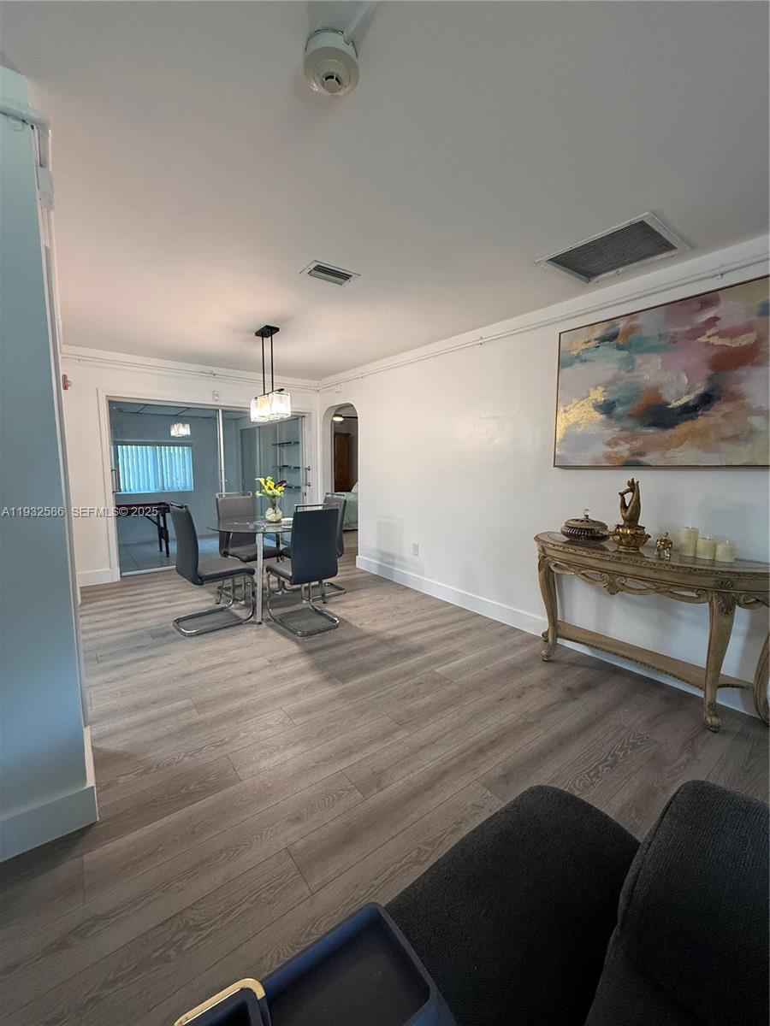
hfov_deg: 85.7
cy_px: 513
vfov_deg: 102.1
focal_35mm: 14
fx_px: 415
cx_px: 385
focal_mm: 2.22
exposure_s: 1/120
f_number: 2.2
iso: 250
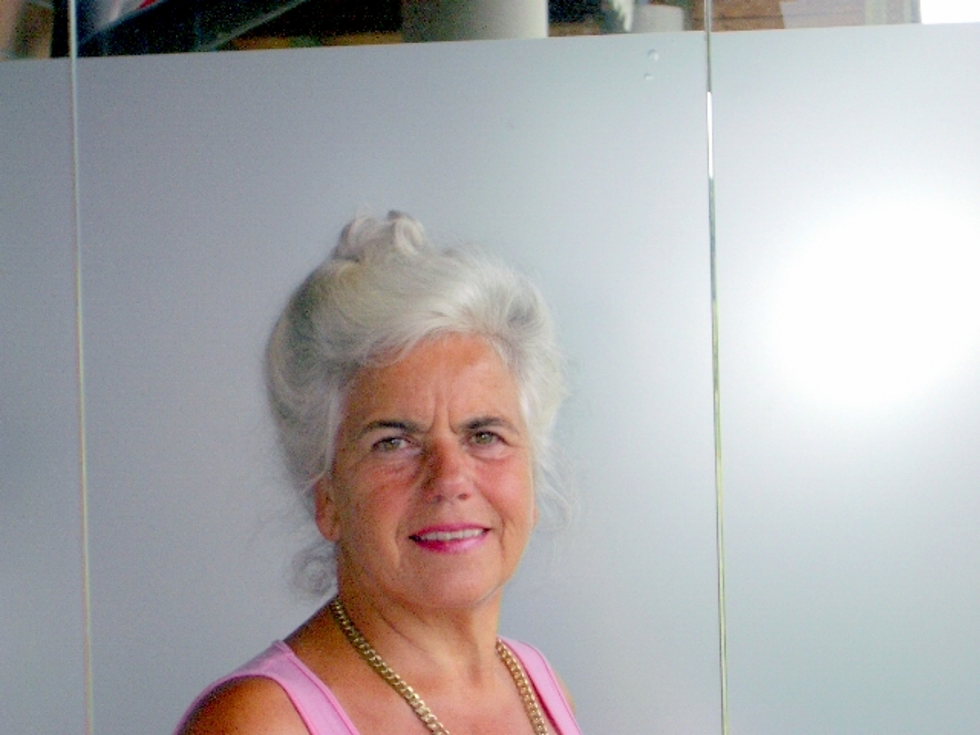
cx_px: 490
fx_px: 2491
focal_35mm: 88
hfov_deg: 22.3
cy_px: 368
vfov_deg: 16.8
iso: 100
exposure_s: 1/320
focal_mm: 14.6
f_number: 4.4
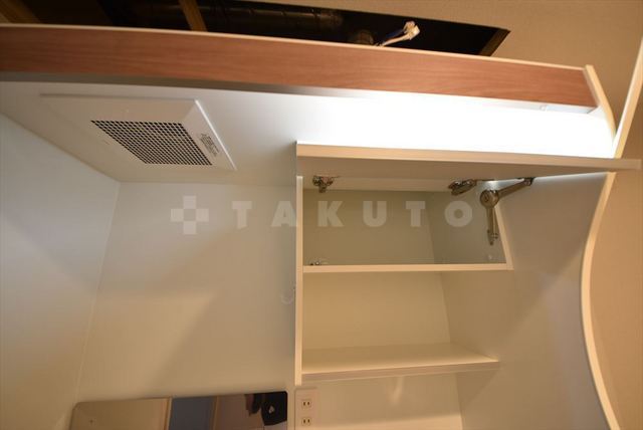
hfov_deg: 112.6
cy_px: 215
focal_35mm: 12
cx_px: 322
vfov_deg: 90.1
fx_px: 215
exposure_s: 1/13
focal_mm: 8
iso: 280
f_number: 4.5
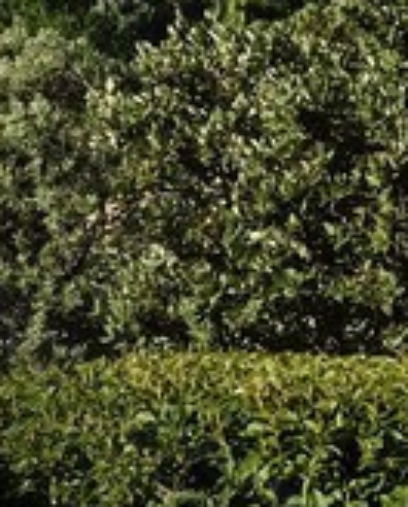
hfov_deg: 5.2
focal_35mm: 292
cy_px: -519
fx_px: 4391
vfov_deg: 6.4
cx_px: 779
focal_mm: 32
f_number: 14
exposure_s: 1/200
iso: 200
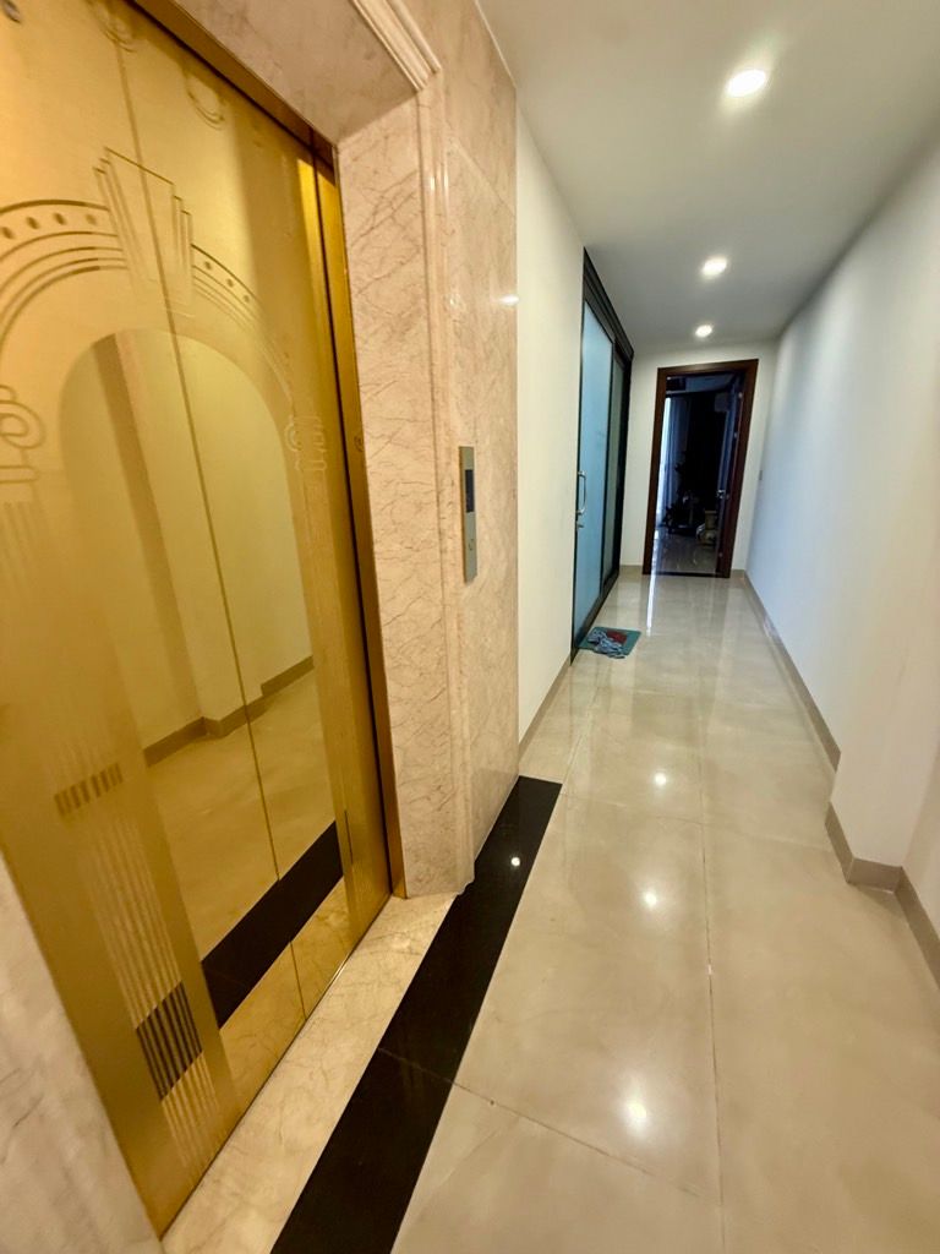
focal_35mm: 14
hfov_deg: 85.7
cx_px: 470
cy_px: 627
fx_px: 507
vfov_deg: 102.1
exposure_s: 1/50
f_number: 2.2
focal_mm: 2.22
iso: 250
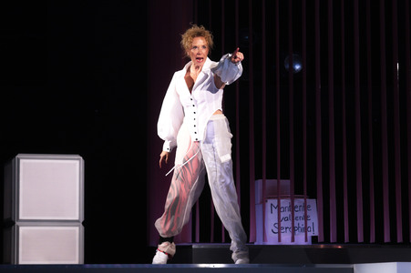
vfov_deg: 13.7
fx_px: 1141
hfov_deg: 20.4
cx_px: 206
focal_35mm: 100
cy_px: 136
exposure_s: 1/250
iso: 1600
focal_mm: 100
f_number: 5
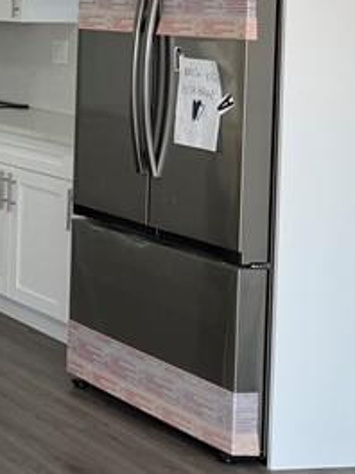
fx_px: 1272
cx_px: -524
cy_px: 18
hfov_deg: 12.3
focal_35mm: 93
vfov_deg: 20.5
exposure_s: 1/231
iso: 64
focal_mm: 6.76
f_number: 1.78
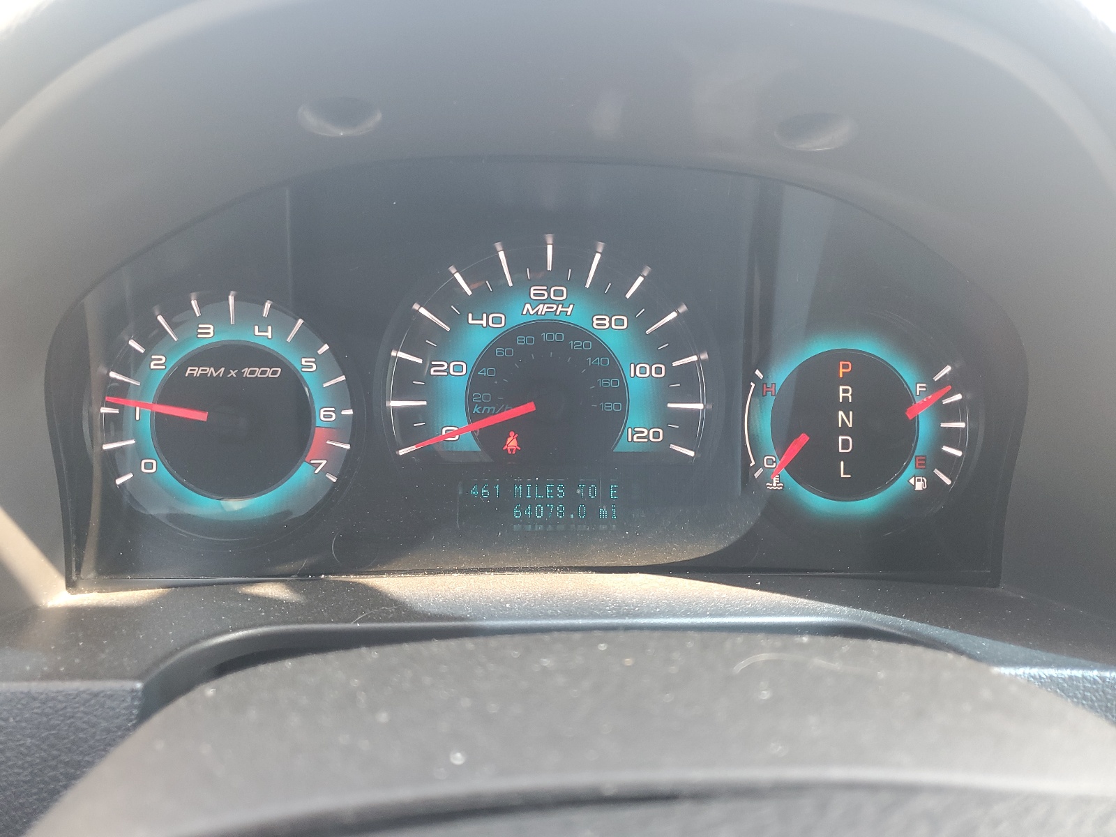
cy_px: 418
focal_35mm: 26
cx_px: 558
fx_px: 838
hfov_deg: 67.3
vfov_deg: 53.1
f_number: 1.5
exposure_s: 1/60.2
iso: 73
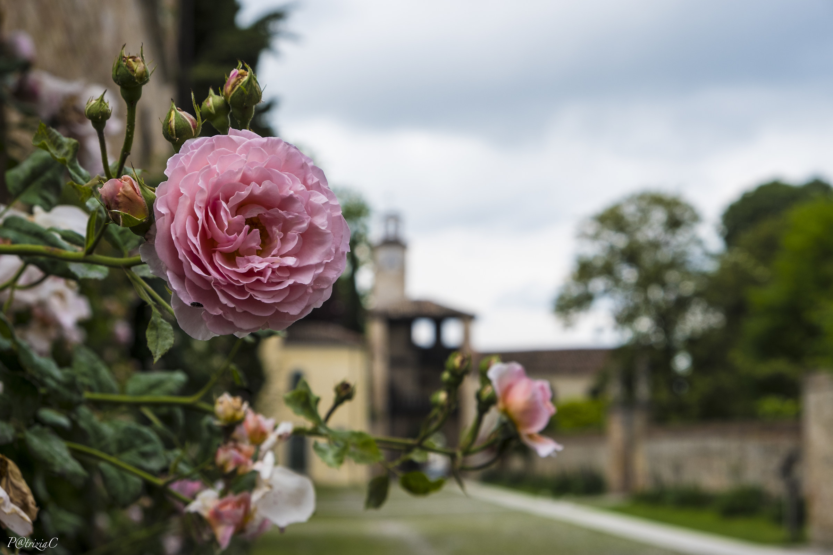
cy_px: 278
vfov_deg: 22.3
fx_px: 1411
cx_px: 416
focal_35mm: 61
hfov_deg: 32.9
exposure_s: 1/250
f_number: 8
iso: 200
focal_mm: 40.7
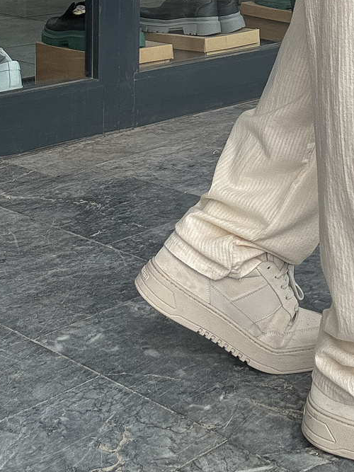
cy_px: -49
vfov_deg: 25.1
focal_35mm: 72
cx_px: 301
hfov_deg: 20.1
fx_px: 982
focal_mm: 2.69
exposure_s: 1/320
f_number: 1.9
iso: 25
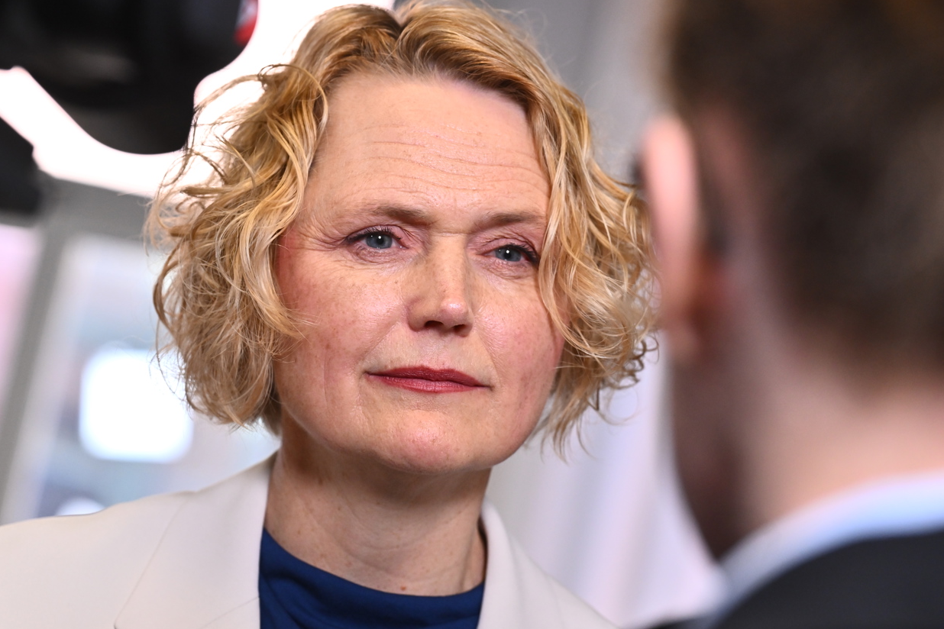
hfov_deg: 15.5
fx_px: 3461
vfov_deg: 10.4
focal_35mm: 132
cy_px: 302
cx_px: 426
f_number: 5
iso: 2000
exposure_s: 1/400
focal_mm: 120
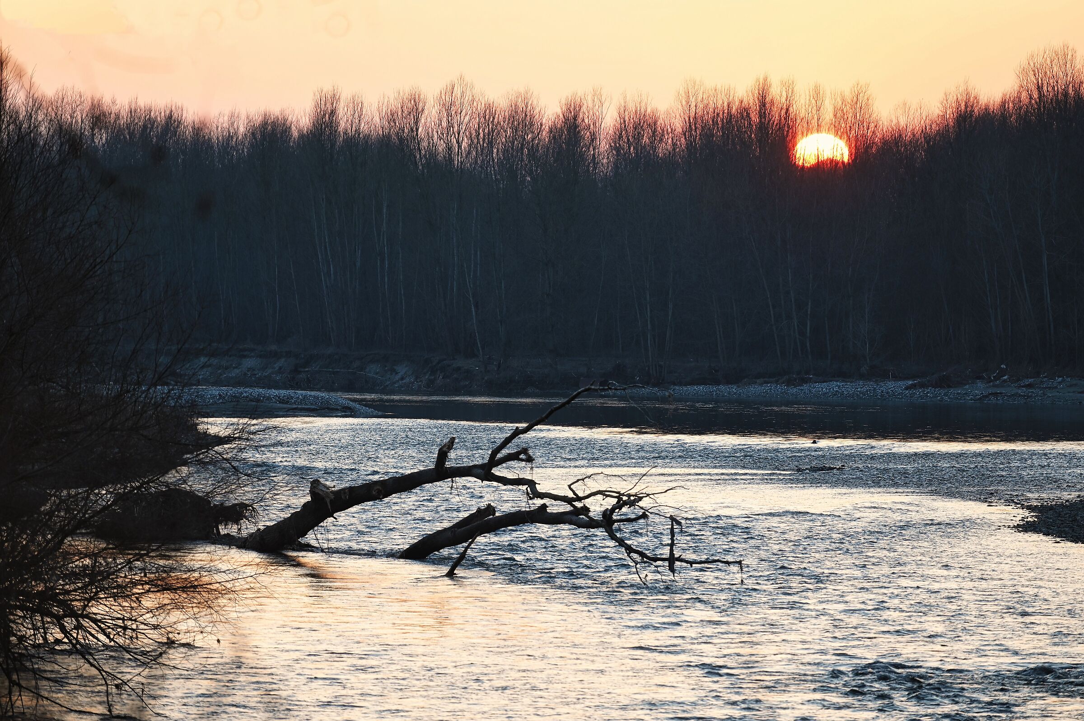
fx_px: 6018
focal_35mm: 200
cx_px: 542
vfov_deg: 6.9
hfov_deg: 10.3
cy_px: 360
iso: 180
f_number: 4
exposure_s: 1/200
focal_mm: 200
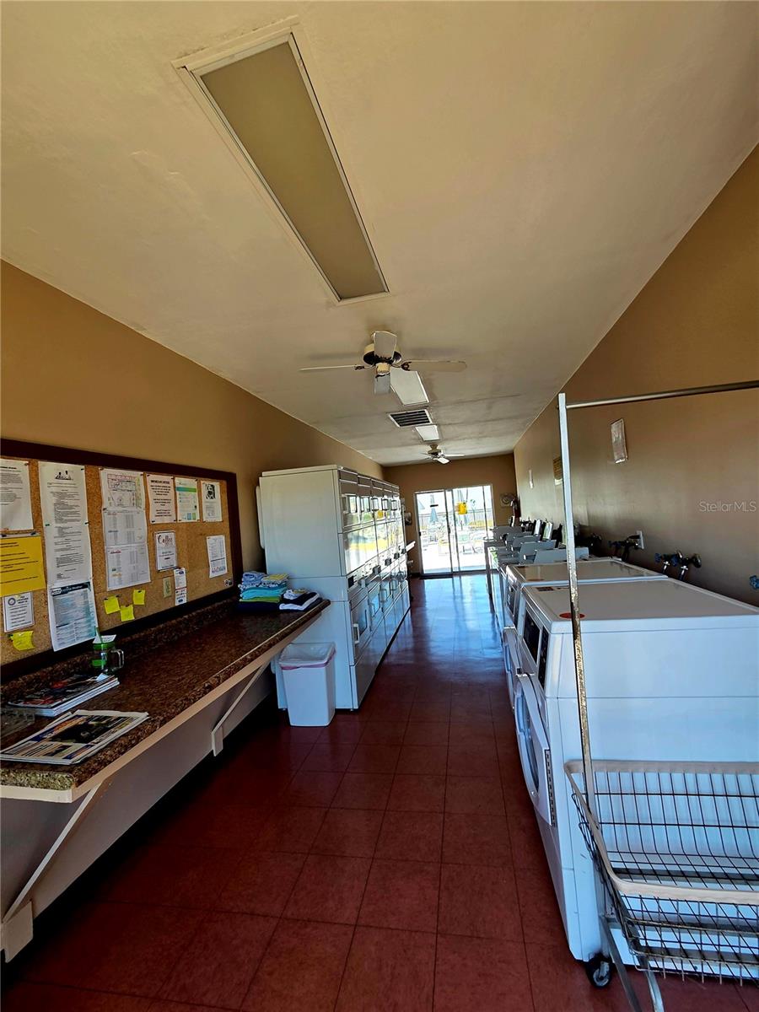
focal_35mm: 13
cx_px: 380
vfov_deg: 106.2
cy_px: 506
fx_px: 380
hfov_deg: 89.9
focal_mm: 2.2
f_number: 2.2
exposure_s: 1/130
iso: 50
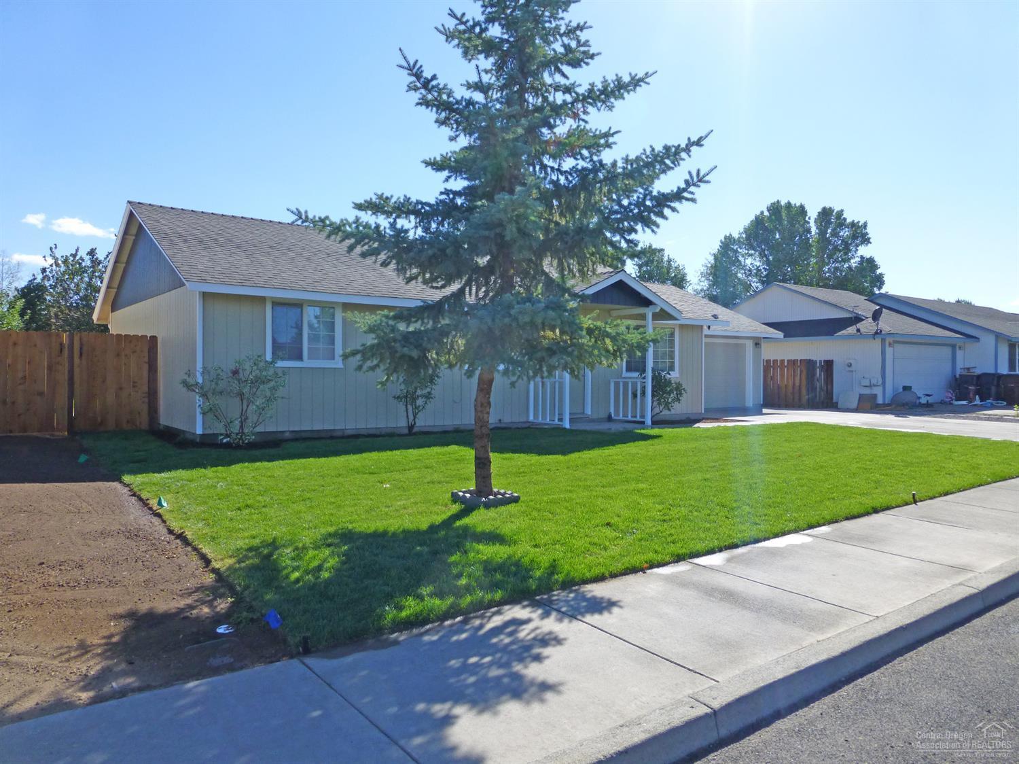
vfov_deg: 56.8
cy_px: 382
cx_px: 510
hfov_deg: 71.6
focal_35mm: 24
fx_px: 706
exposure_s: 1/640
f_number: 4
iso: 100
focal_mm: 4.3
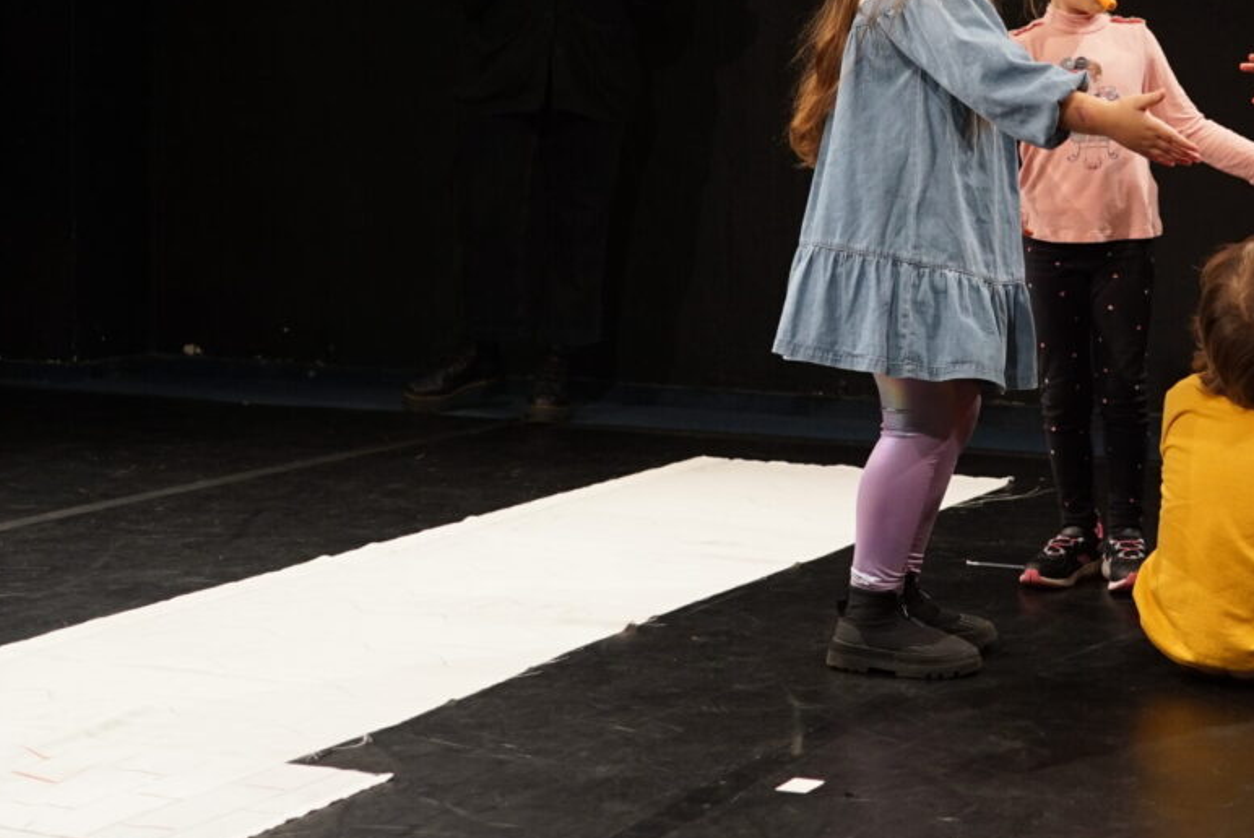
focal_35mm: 68
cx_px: 1126
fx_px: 2370
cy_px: 182
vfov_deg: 19.9
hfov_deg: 28.5
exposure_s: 1/200
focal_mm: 35
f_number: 4
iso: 1250
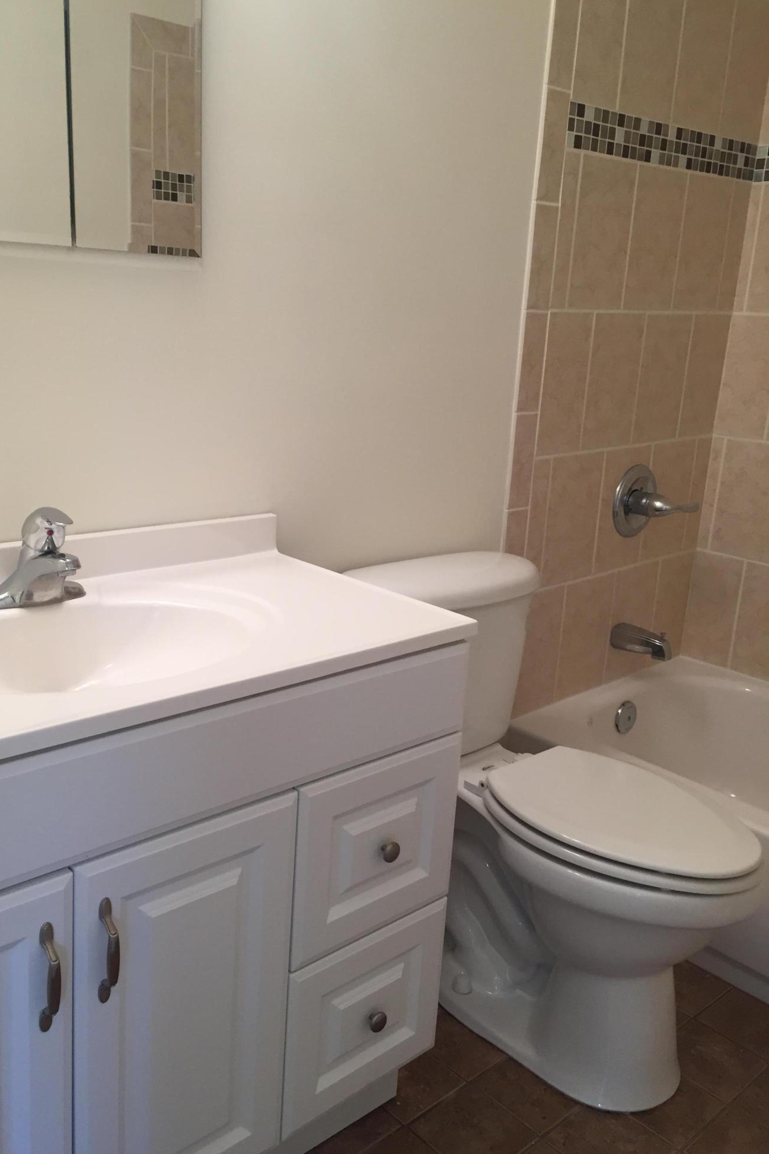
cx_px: 325
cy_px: 581
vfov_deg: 60.3
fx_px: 993
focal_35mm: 31
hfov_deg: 42.2
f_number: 2.2
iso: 32
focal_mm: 4.15
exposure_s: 1/40
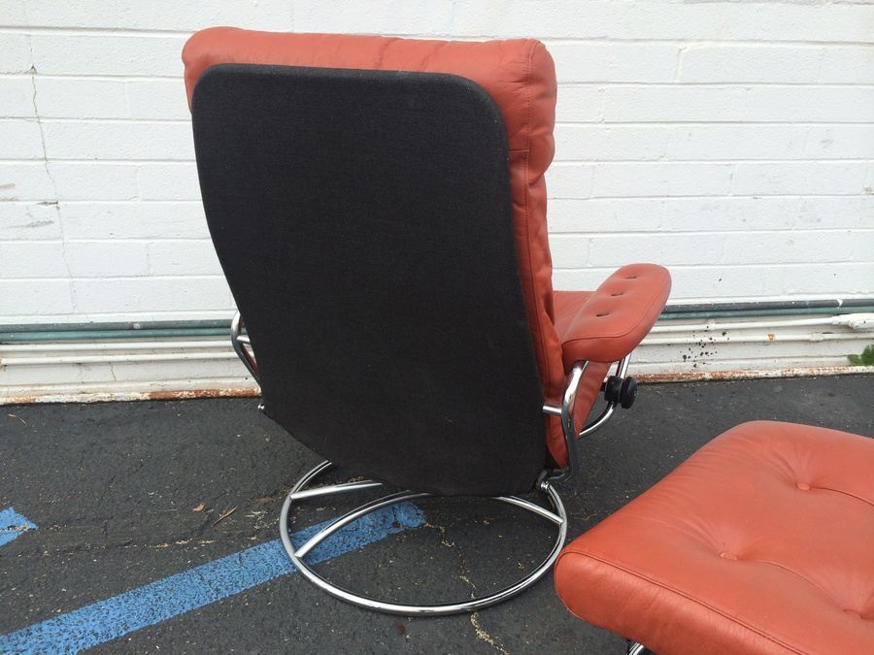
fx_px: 757
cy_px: 328
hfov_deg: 60.0
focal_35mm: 30
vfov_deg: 46.8
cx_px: 437
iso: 32
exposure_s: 1/507
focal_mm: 4.12
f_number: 2.2
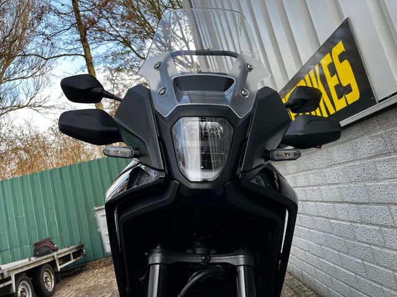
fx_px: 298
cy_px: 148
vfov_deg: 53.1
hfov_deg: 67.3
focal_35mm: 26
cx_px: 198
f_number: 1.6
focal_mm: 5.1
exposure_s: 1/122
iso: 50
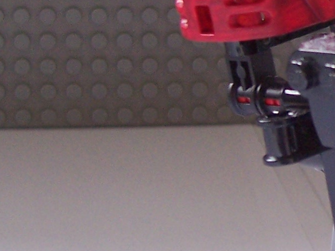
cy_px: 50
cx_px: 442
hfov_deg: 14.5
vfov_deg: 11.4
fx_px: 1258
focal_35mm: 130
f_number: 2.7
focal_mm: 5.6
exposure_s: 1/20
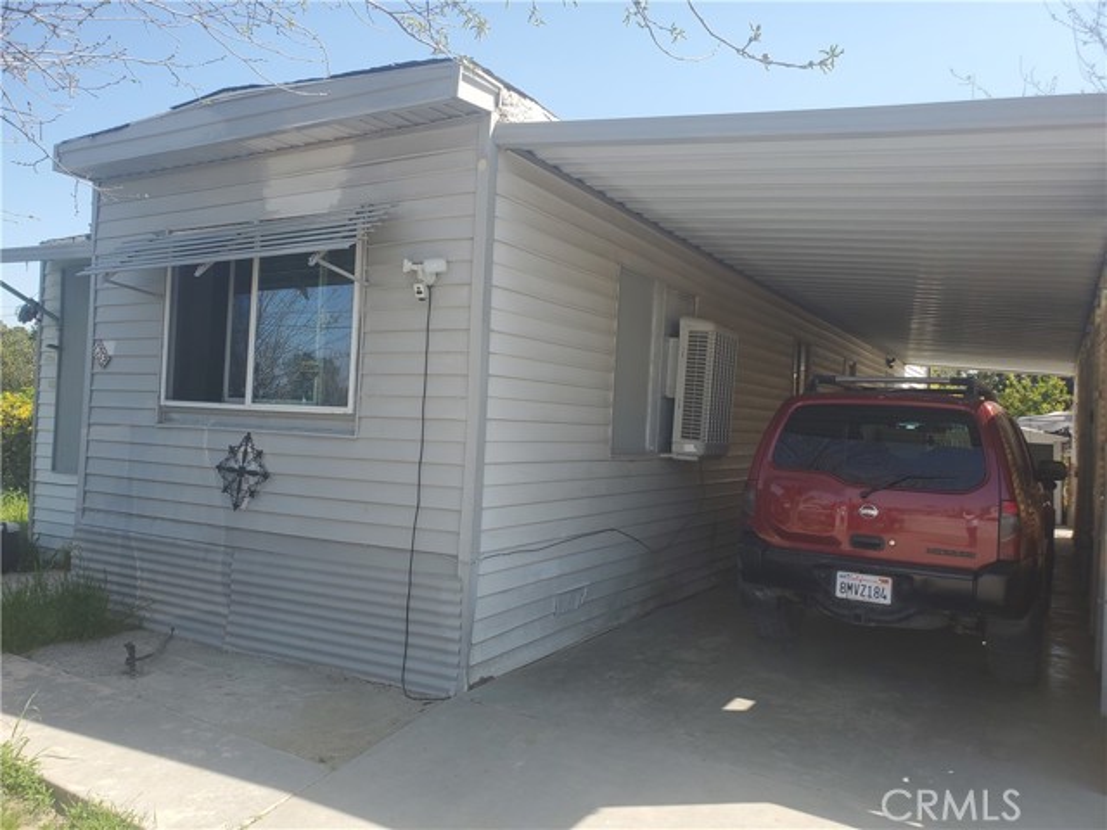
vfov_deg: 53.1
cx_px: 554
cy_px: 415
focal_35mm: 26
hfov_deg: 67.3
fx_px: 831
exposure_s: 1/644
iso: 50
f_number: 2.4
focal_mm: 4.3
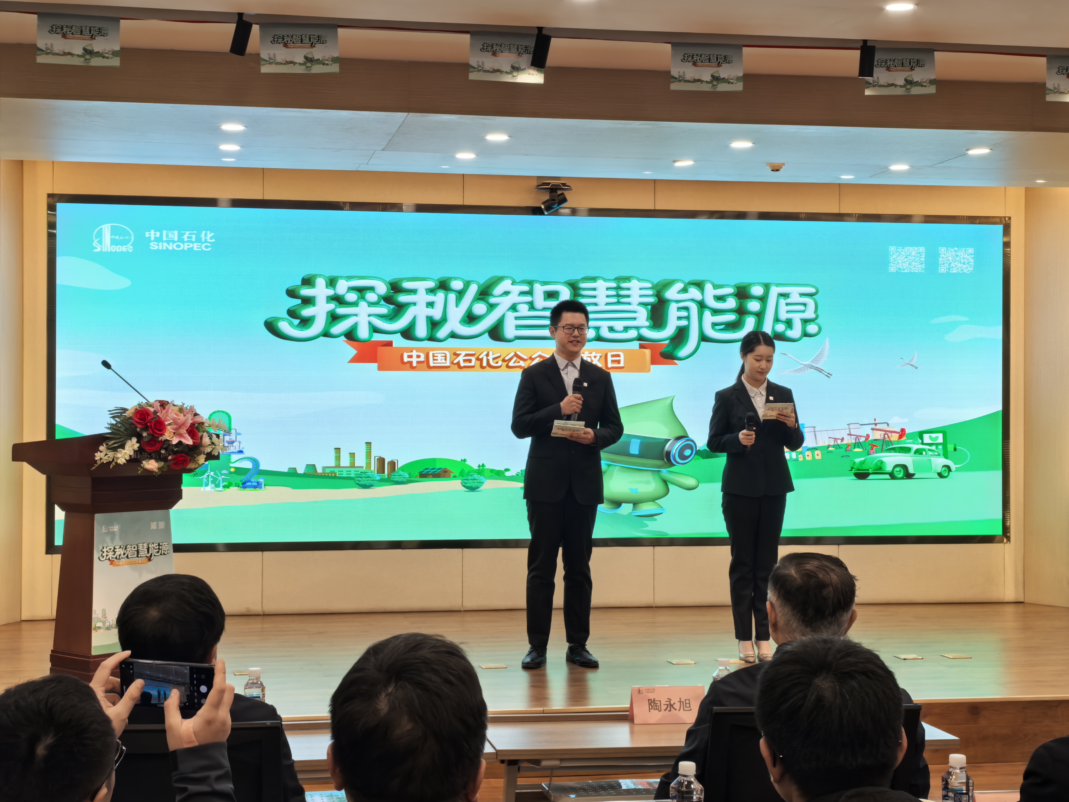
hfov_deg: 33.2
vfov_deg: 25.2
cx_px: 534
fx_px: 1791
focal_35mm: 58
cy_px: 401
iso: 64
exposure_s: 1/100
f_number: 2
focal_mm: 5.75
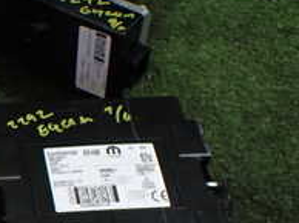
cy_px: 200
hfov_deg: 19.0
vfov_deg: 15.7
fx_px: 802
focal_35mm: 93
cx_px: -123
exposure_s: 1/125
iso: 500
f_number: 2.3
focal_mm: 5.4
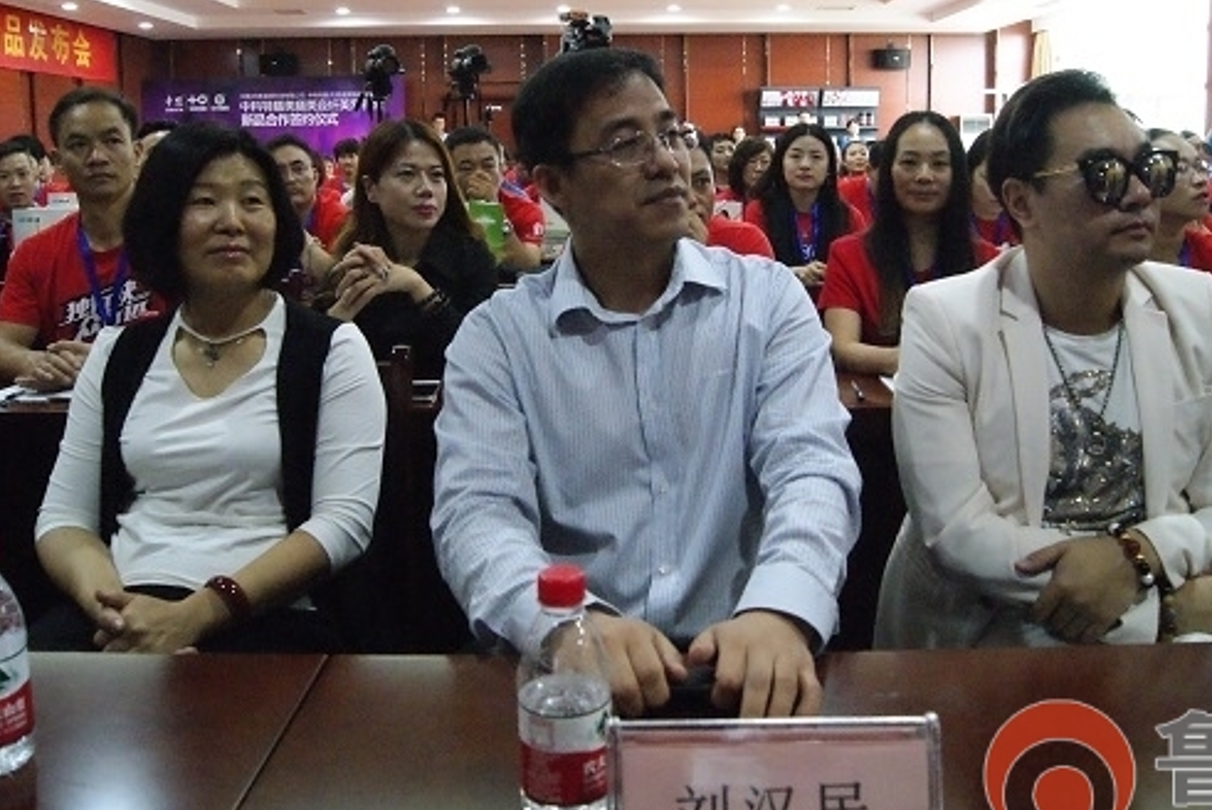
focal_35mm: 33
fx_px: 1112
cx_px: 699
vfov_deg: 40.0
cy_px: 369
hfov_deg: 56.9
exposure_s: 1/60
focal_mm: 18
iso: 3200
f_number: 6.3
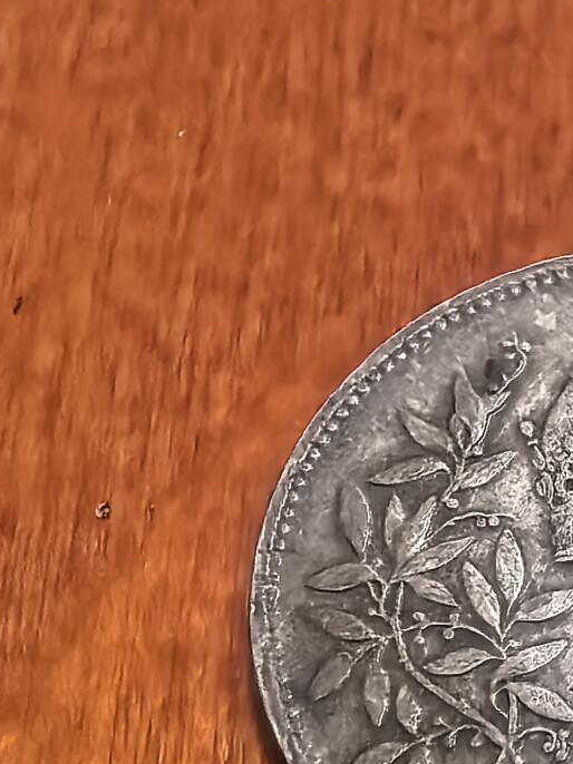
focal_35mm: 63
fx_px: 1391
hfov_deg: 21.7
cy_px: 629
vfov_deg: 29.9
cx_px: 672
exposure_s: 1/25
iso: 800
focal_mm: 1.68
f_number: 2.2
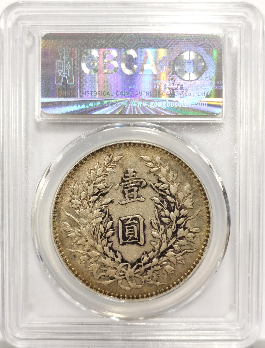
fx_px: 547
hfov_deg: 27.3
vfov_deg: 35.4
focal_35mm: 54
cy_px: 174
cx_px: 132
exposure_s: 1/100
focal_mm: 5.56
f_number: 16
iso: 160
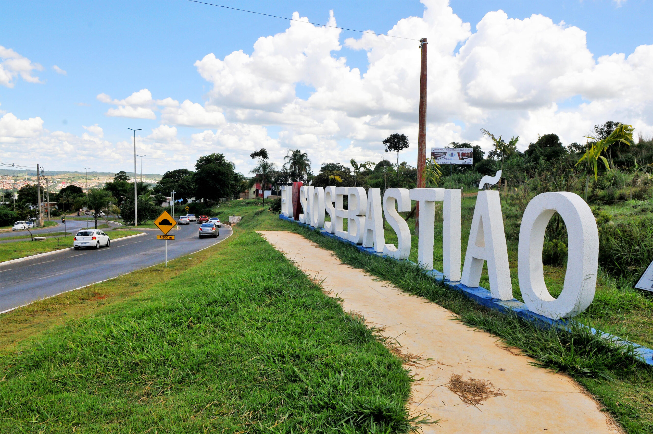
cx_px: 326
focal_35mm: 26
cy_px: 217
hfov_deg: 70.5
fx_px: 462
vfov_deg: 50.3
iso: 400
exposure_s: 1/500
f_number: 11
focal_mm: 17
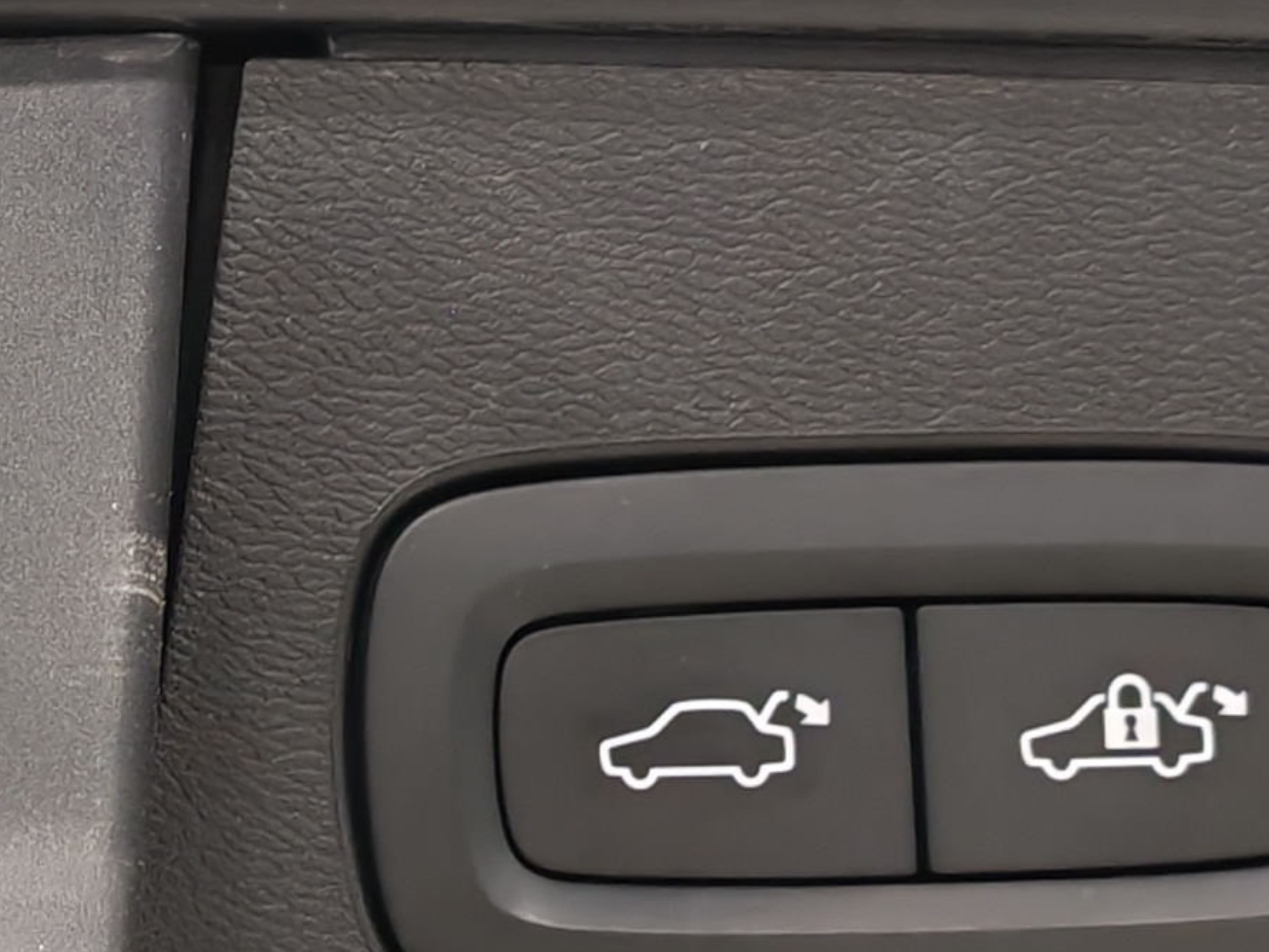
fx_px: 5389
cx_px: -653
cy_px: 480
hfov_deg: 12.7
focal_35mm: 147
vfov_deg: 10.1
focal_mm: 6.12
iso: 809
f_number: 1.9
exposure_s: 1/50
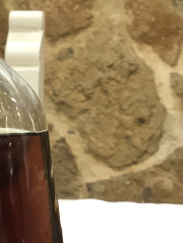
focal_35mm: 178
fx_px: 1254
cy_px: 59
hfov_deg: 8.2
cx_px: -60
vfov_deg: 11.1
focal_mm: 6
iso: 160
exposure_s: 1/14
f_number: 2.4
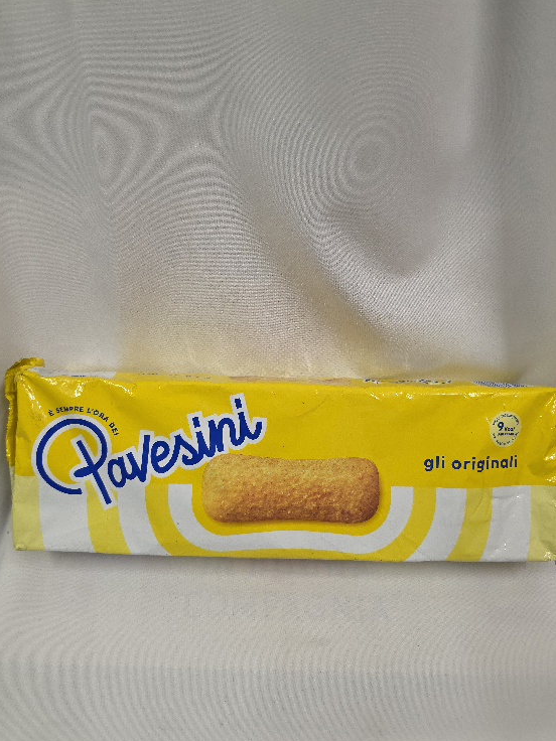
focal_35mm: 25
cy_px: 359
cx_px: 281
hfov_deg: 54.9
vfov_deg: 69.4
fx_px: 535
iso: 320
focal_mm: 6.3
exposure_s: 1/101
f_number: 1.7
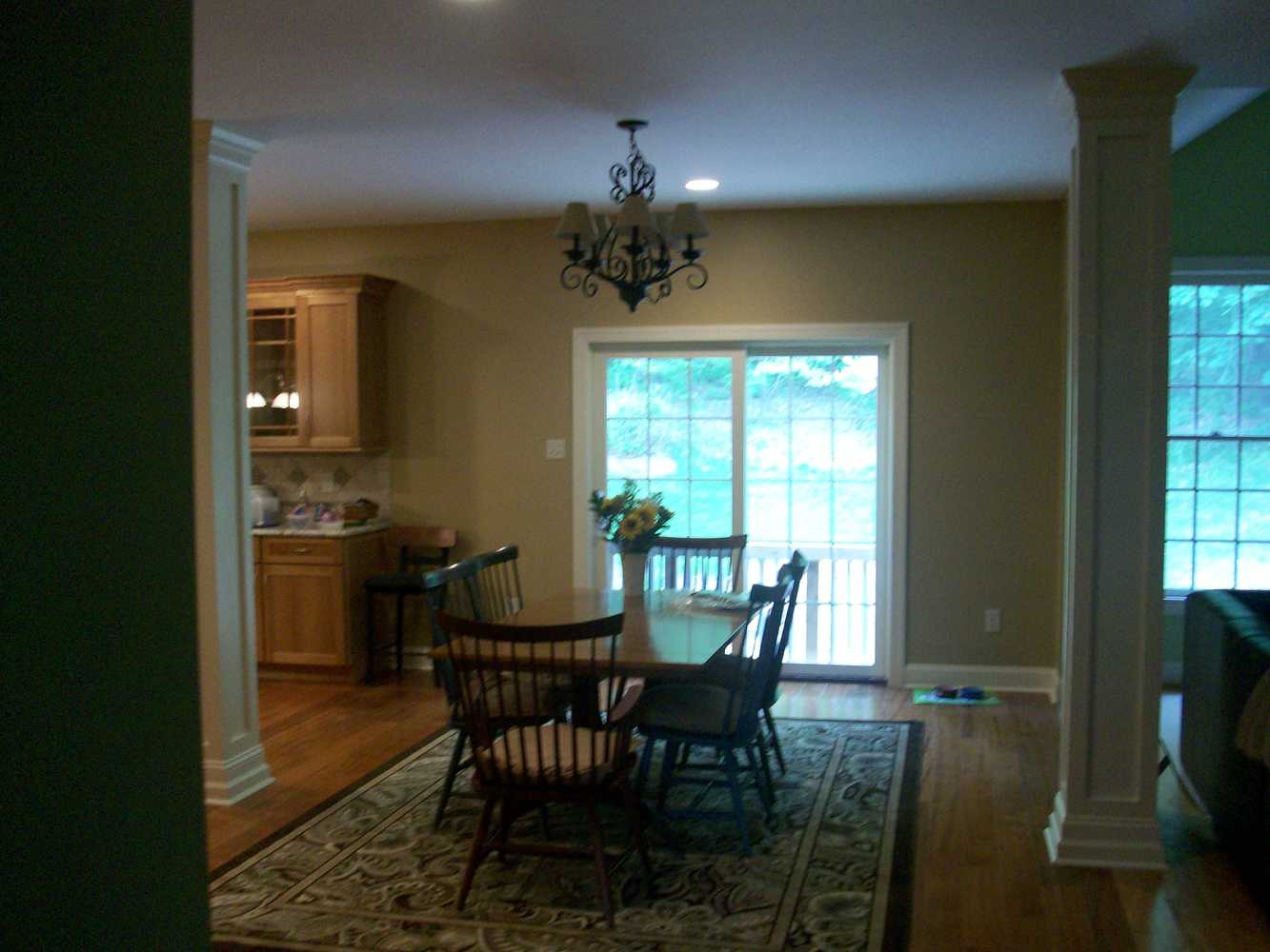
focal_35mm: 34
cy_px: 476
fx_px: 1248
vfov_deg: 41.8
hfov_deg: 54.0
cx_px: 635
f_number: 2.8
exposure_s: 1/8.47
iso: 160
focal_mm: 5.7
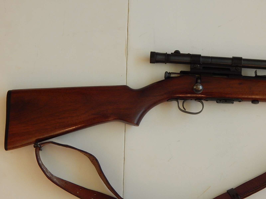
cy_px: 100
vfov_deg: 24.0
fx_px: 469
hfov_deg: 31.7
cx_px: 133
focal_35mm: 61
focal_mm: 10.9
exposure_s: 1/25
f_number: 4
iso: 400
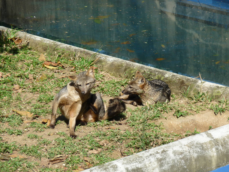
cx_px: 114
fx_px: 1178
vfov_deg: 8.3
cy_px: 86
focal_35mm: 178
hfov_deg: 11.1
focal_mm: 30.5
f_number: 4.8
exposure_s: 1/400
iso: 100
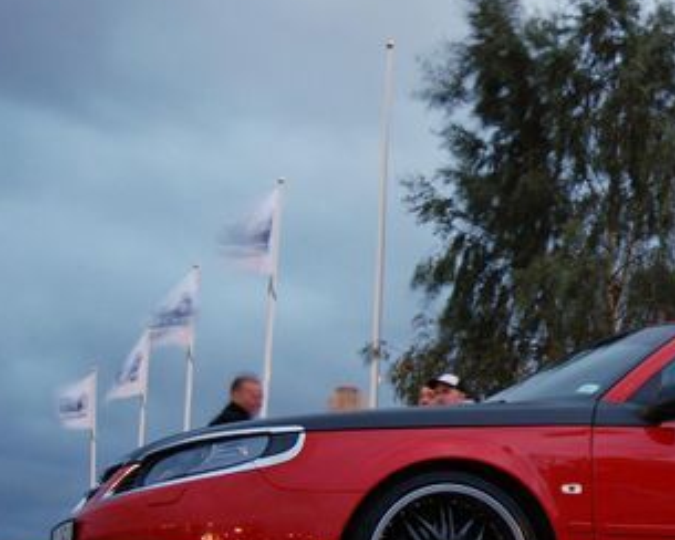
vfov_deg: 23.1
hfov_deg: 27.3
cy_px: 438
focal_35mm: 65
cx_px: 697
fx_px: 1299
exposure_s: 1.1
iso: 400
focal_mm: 22
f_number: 3.8
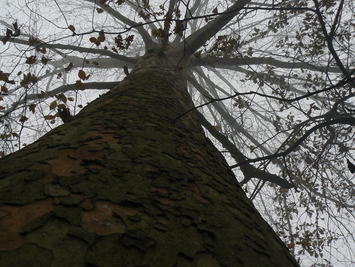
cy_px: 134
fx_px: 369
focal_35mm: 36
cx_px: 178
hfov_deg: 51.4
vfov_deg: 39.7
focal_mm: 6
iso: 80
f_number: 5.6
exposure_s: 1/125
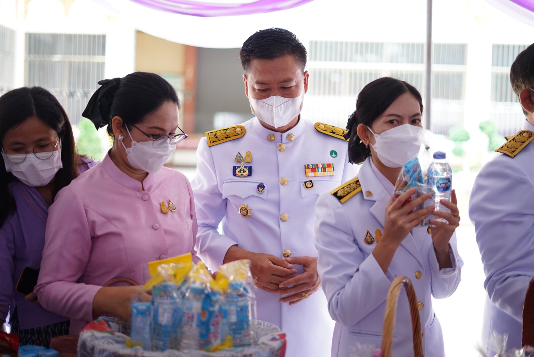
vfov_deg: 27.0
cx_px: 267
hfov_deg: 39.6
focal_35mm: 50
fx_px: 742
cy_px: 178
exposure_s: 1/100
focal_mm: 50
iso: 400
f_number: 1.8
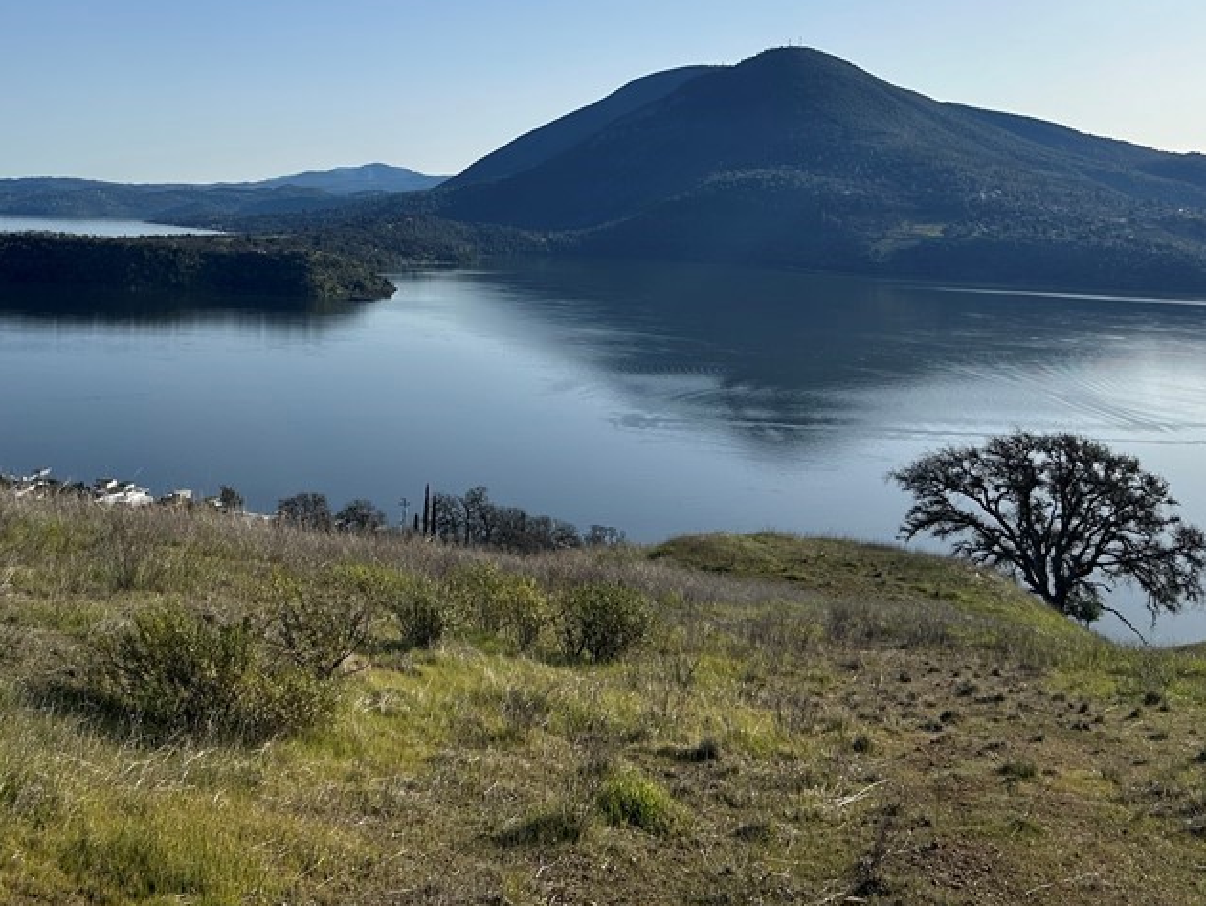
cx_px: 364
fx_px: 1359
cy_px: 220
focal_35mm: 39
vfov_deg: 36.0
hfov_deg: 46.8
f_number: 1.78
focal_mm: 6.86
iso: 80
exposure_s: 1/7576
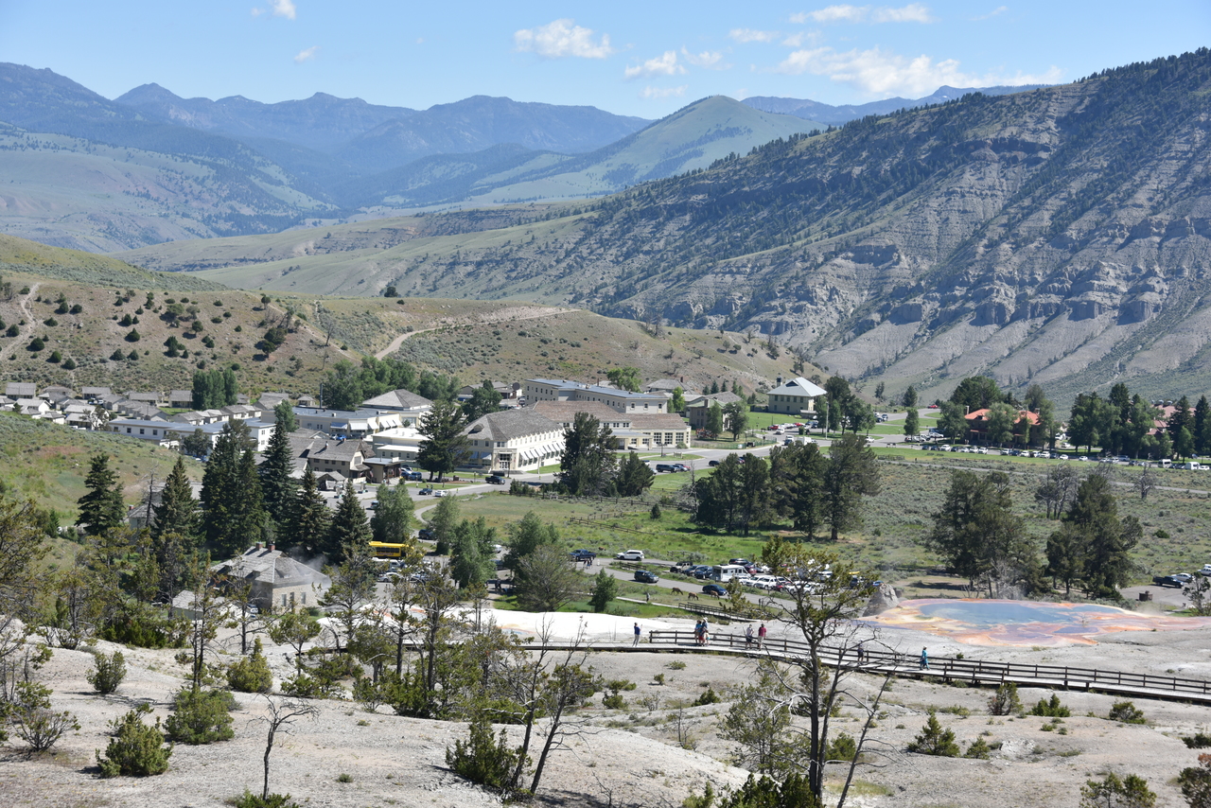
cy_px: 404
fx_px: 2355
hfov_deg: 28.8
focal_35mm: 70
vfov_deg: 19.5
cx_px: 606
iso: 100
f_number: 8
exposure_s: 1/250
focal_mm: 70
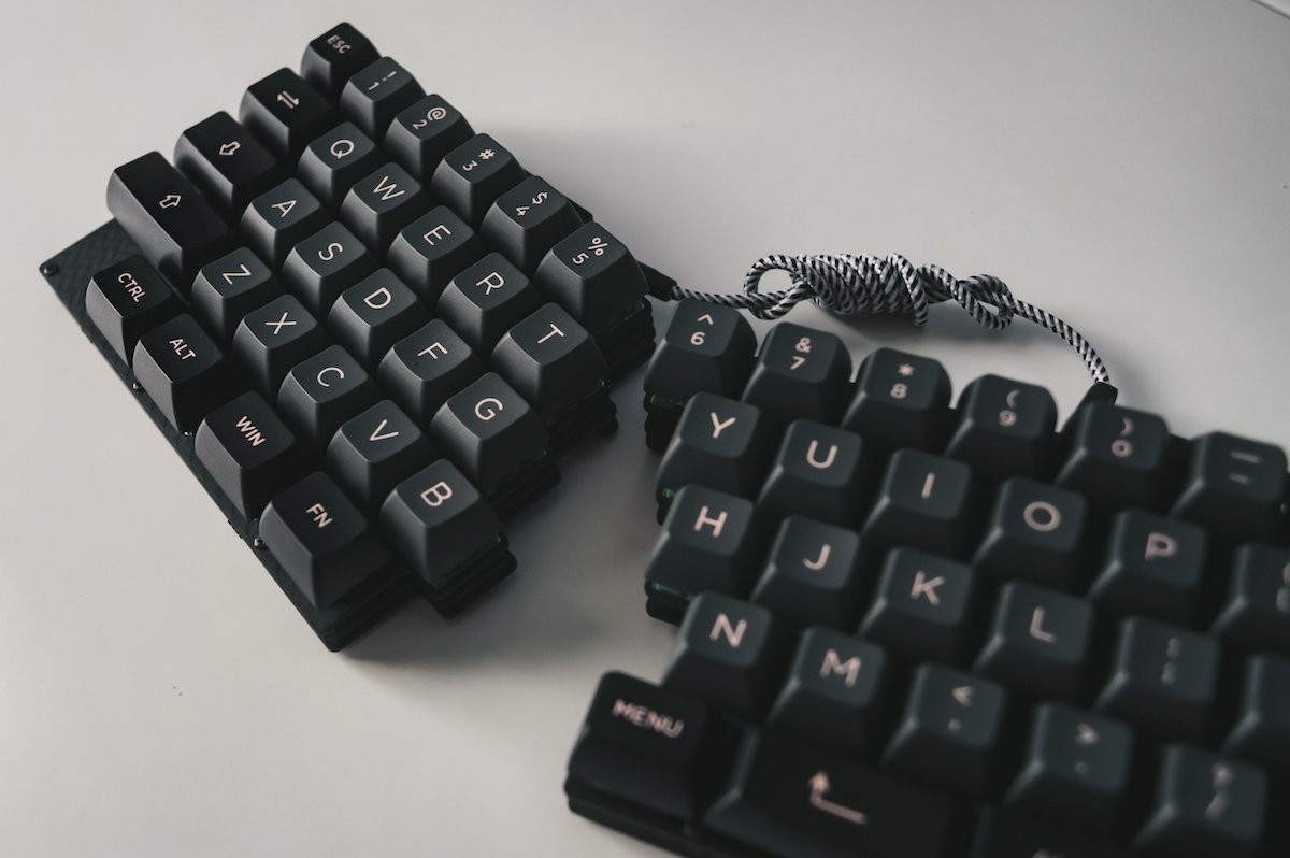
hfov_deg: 62.0
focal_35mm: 30
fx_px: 1074
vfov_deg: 43.5
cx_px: 645
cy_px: 429
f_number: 3.2
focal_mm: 20
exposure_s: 1/60
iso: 400
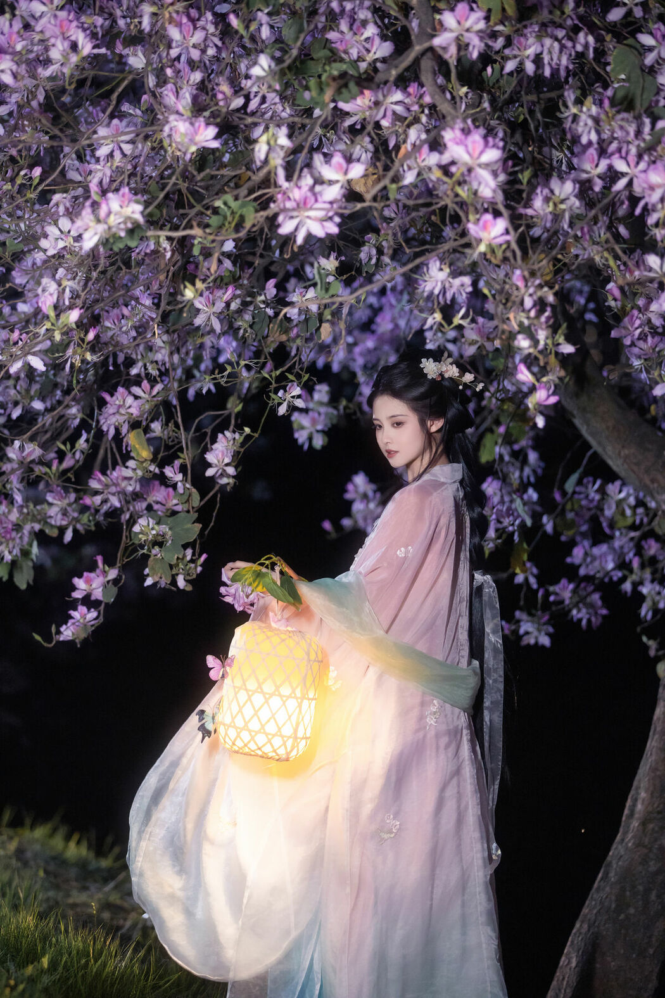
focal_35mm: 122
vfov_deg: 16.8
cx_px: 332
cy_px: 499
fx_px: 3380
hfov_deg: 11.2
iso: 3200
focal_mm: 123
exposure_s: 1/250
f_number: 2.8
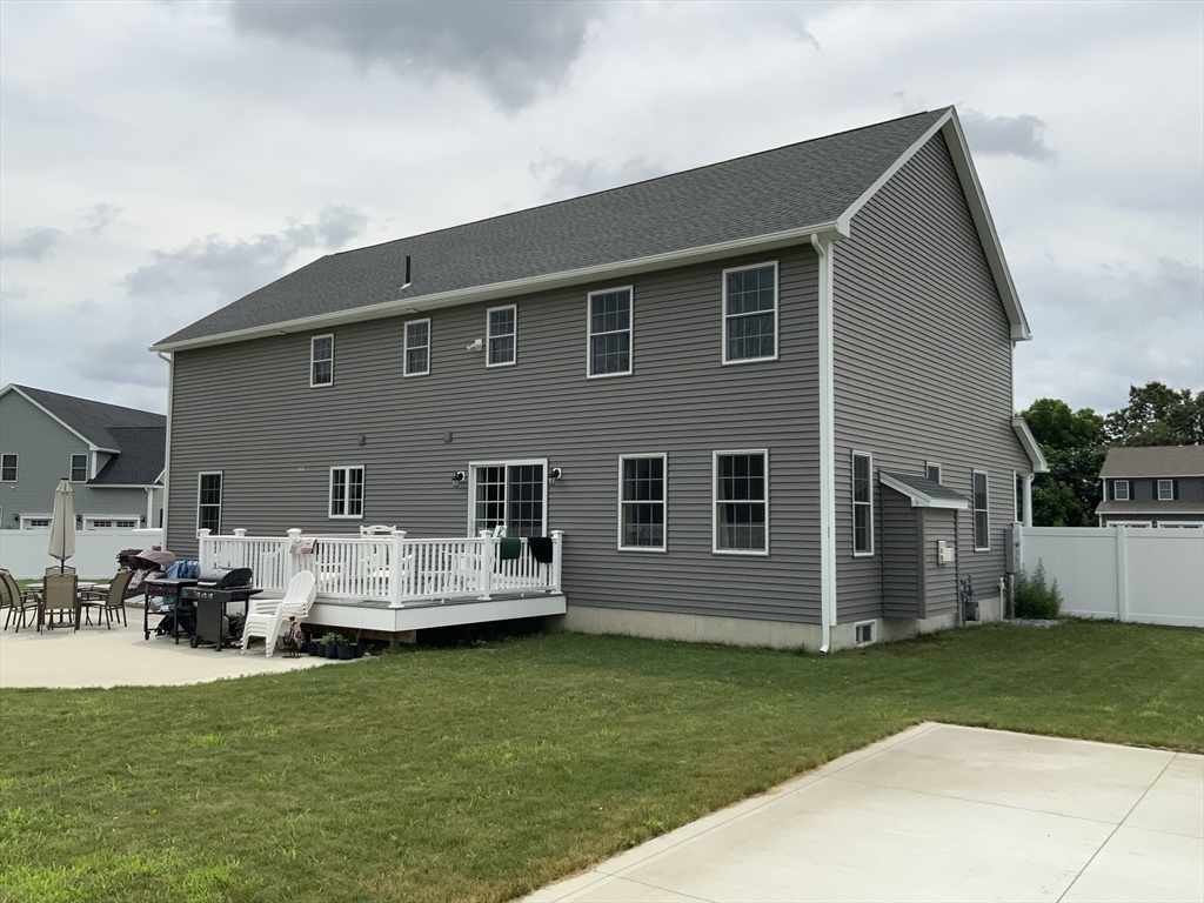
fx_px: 1009
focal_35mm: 29
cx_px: 602
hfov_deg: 61.7
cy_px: 452
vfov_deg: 48.2
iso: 20
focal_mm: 3
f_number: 1.8
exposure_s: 1/3125
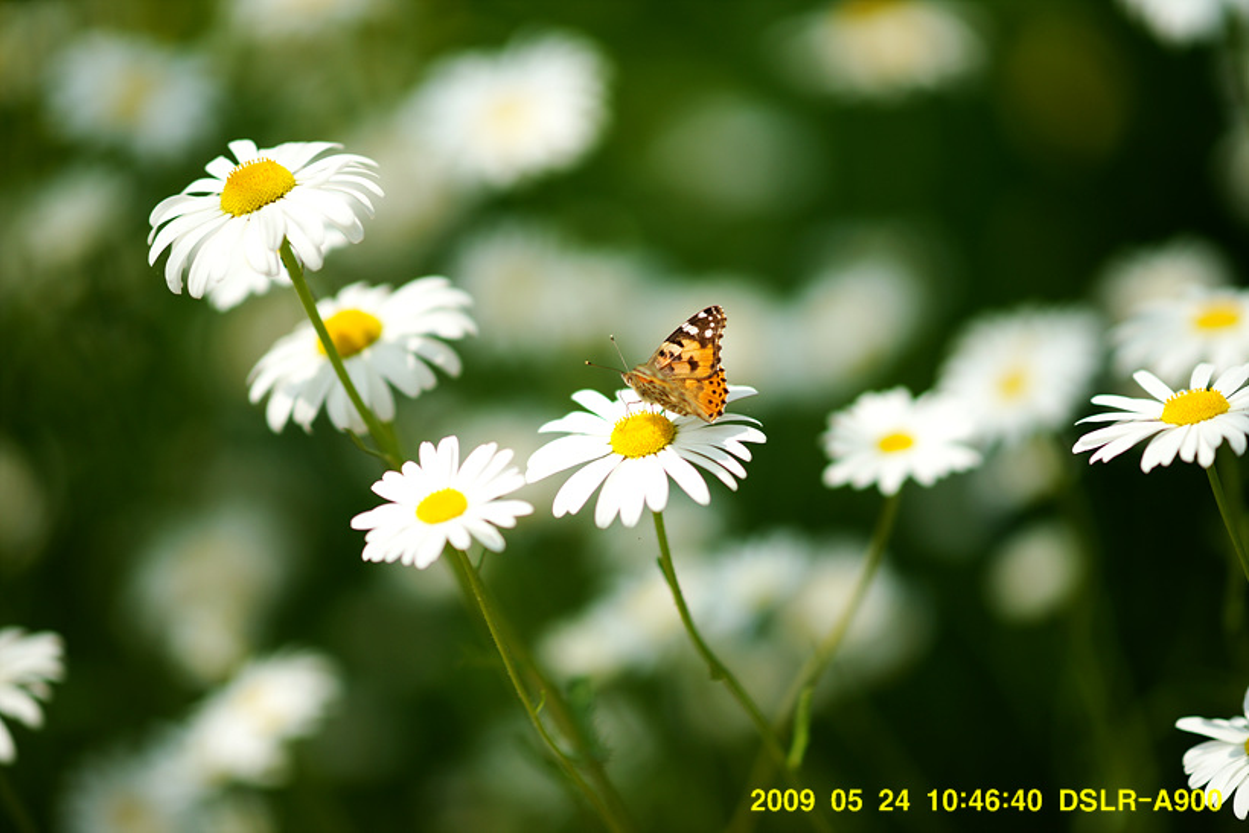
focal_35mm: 135
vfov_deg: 10.2
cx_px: 624
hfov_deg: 15.2
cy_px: 416
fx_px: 4684
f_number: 1.8
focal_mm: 135
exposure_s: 1/6400
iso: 100
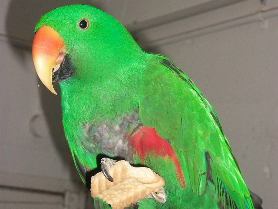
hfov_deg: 19.1
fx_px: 827
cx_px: 139
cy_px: 124
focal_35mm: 103
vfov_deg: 14.4
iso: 200
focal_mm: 13.7
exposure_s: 1/500
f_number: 4.6
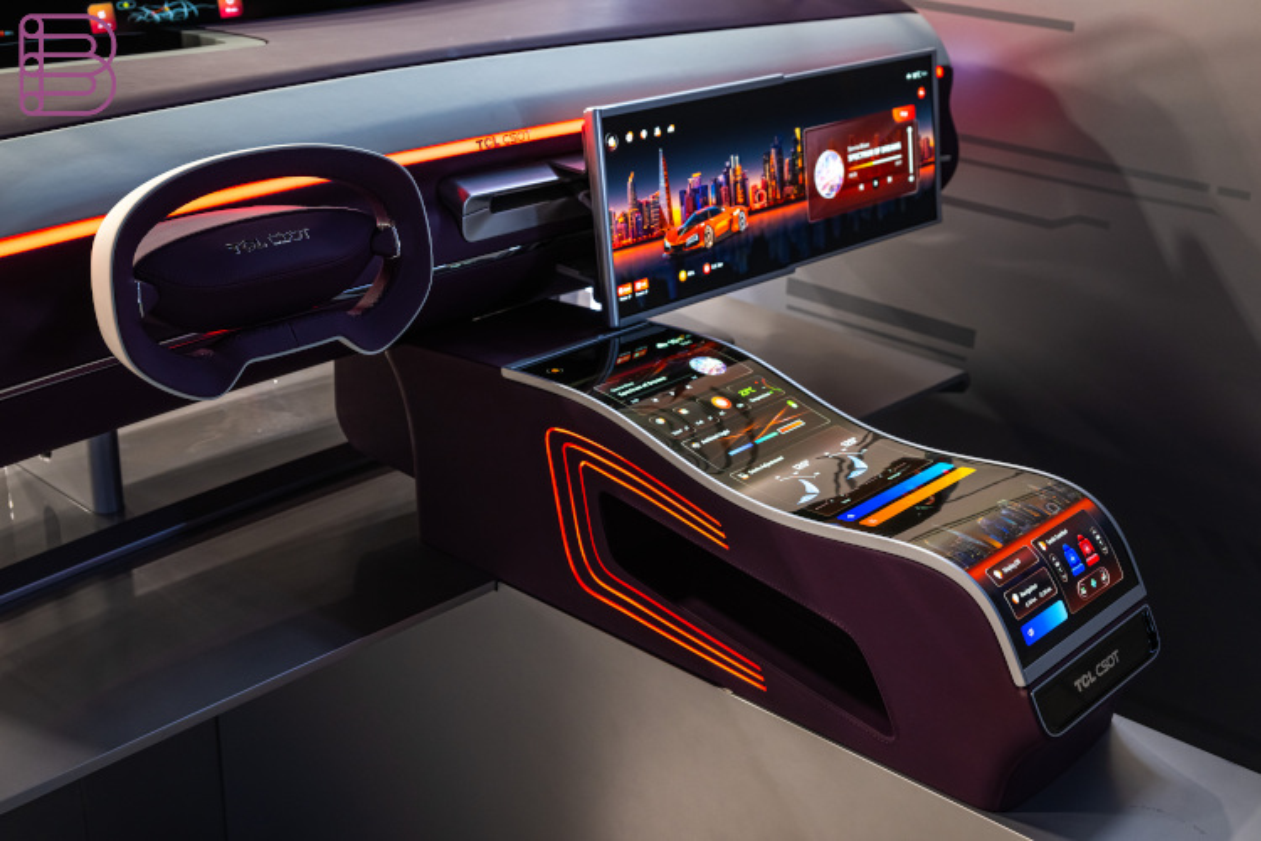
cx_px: 630
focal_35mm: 45
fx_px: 1576
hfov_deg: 43.6
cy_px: 420
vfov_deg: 29.9
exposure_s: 1/50
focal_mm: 45
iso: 1000
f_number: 5.6
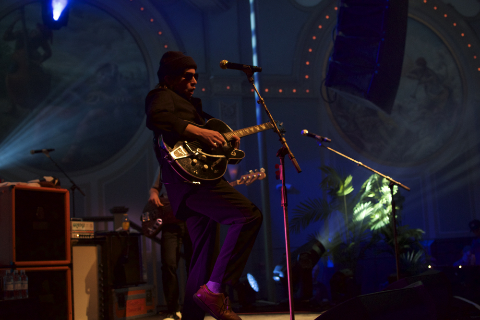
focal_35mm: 52
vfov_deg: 25.8
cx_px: 240
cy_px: 160
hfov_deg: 37.8
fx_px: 700
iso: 1600
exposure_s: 1/160
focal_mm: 35
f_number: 2.8
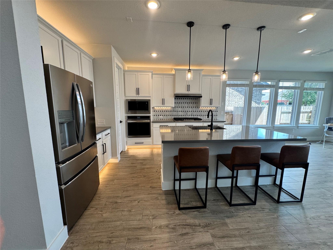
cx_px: 166
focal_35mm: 14
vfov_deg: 85.7
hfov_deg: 102.1
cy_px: 125
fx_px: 135
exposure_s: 1/120
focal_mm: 2.22
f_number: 2.2
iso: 125
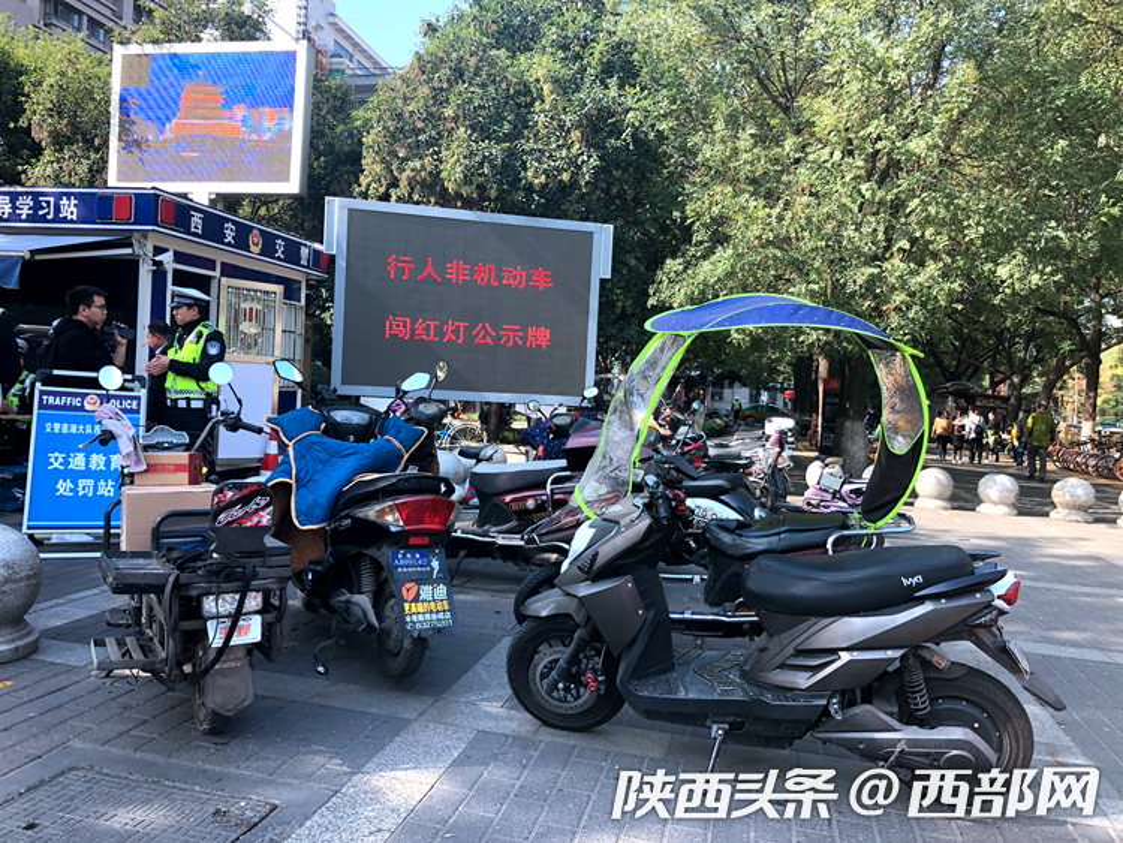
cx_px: 562
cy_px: 422
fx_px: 909
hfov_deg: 63.4
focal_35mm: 28
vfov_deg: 49.8
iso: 20
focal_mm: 3.99
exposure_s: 1/237
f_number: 1.8
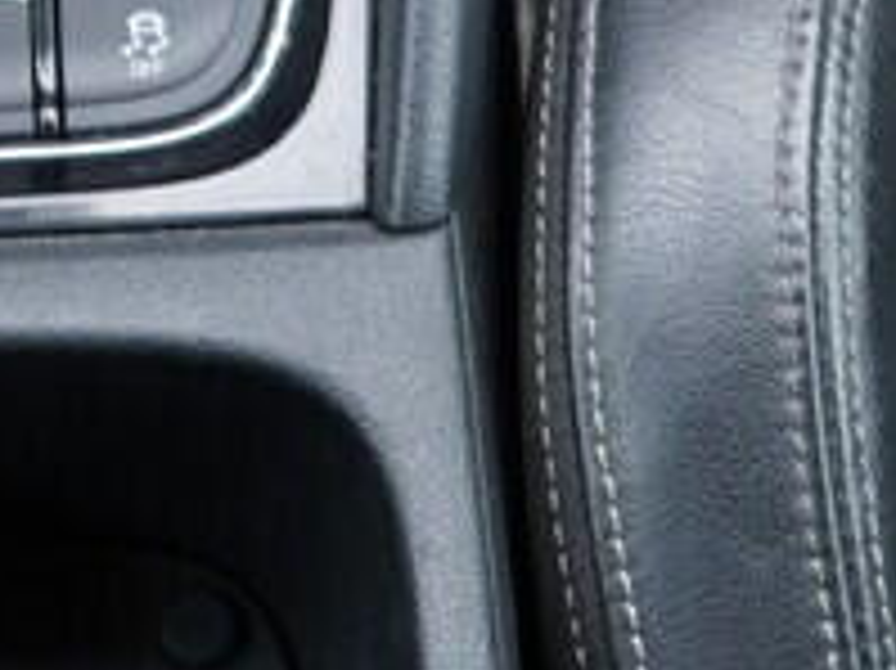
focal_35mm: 178
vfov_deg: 8.3
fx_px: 4605
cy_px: -52
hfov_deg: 10.9
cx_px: -126
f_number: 2.8
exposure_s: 1/40
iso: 320
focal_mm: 24
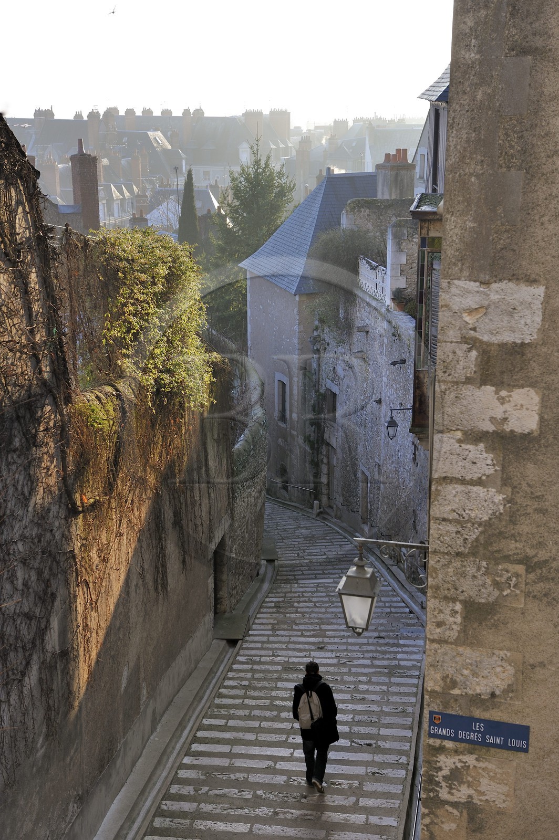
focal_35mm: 48
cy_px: 420
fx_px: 1120
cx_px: 280
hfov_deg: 28.0
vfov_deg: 41.1
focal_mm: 48
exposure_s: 1/125
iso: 200
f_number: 7.1
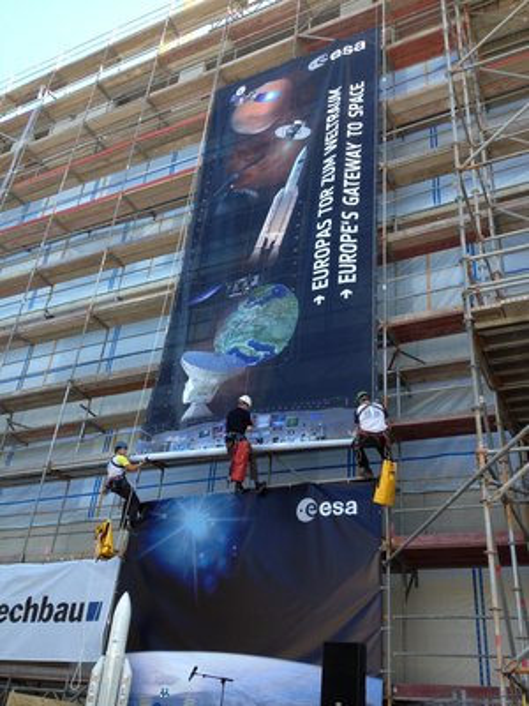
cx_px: 264
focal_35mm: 35
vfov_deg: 52.6
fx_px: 713
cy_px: 353
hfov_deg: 40.7
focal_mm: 4.28
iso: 50
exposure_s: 1/198
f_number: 2.4
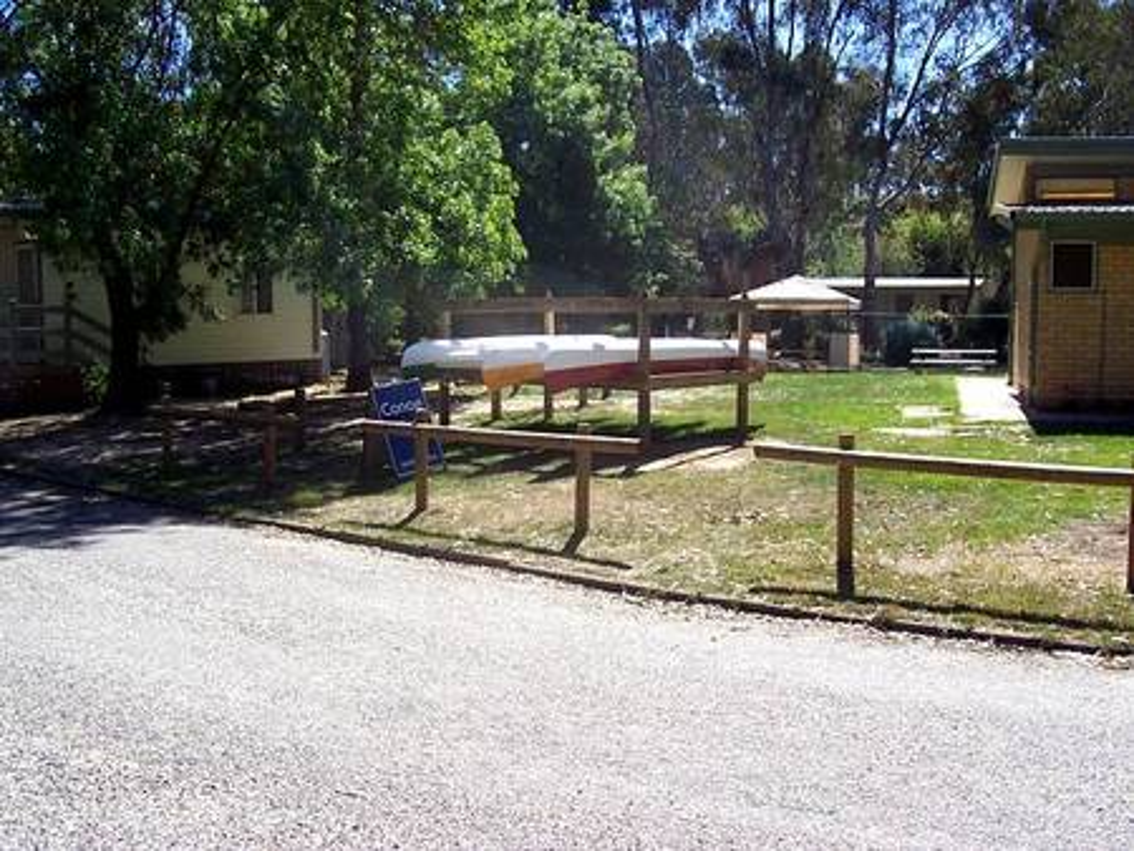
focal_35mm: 37
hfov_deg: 50.1
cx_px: 567
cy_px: 426
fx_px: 1213
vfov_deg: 38.7
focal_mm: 5.6
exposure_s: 1/250
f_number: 5.6
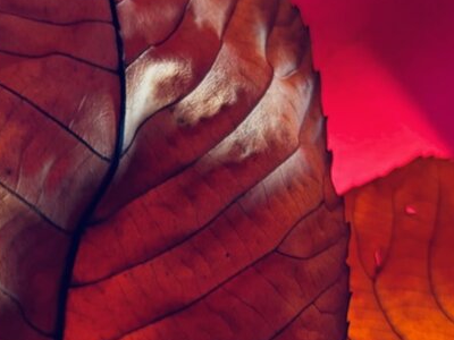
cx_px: 201
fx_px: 682
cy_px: 271
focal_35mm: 52
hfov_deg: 36.8
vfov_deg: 27.5
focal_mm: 5.96
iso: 250
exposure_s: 1/60
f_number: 1.6
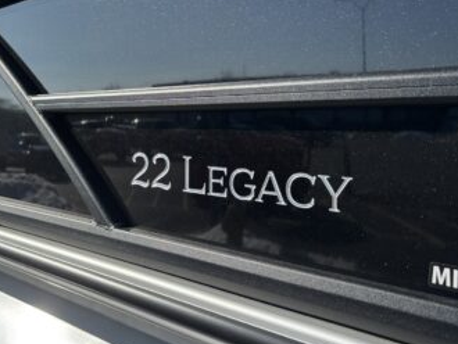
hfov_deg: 44.2
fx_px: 556
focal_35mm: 42
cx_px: 160
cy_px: 140
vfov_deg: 34.3
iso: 50
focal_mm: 5.96
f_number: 1.6
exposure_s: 1/3311
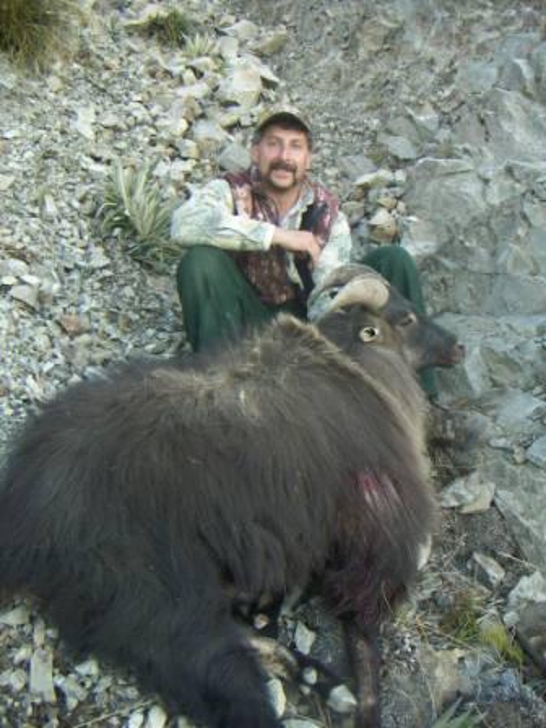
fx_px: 757
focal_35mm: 36
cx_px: 273
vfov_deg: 51.4
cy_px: 364
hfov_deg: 39.7
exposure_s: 1/50
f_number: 2.8
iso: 80
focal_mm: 4.7
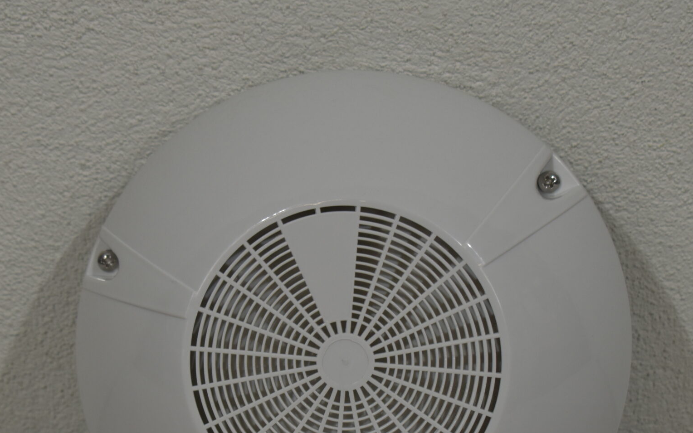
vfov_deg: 9.3
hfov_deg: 14.8
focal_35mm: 141
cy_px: 348
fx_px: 2660
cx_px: 354
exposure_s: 1/125
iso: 280
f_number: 5.6
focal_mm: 55
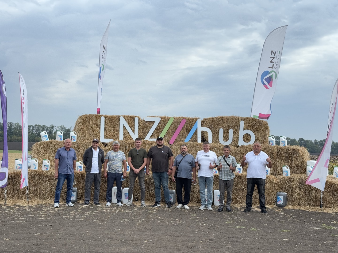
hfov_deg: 39.7
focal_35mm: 48
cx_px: 169
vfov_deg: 30.3
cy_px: 126
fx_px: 469
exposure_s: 1/865
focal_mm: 6.76
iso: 64
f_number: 1.78
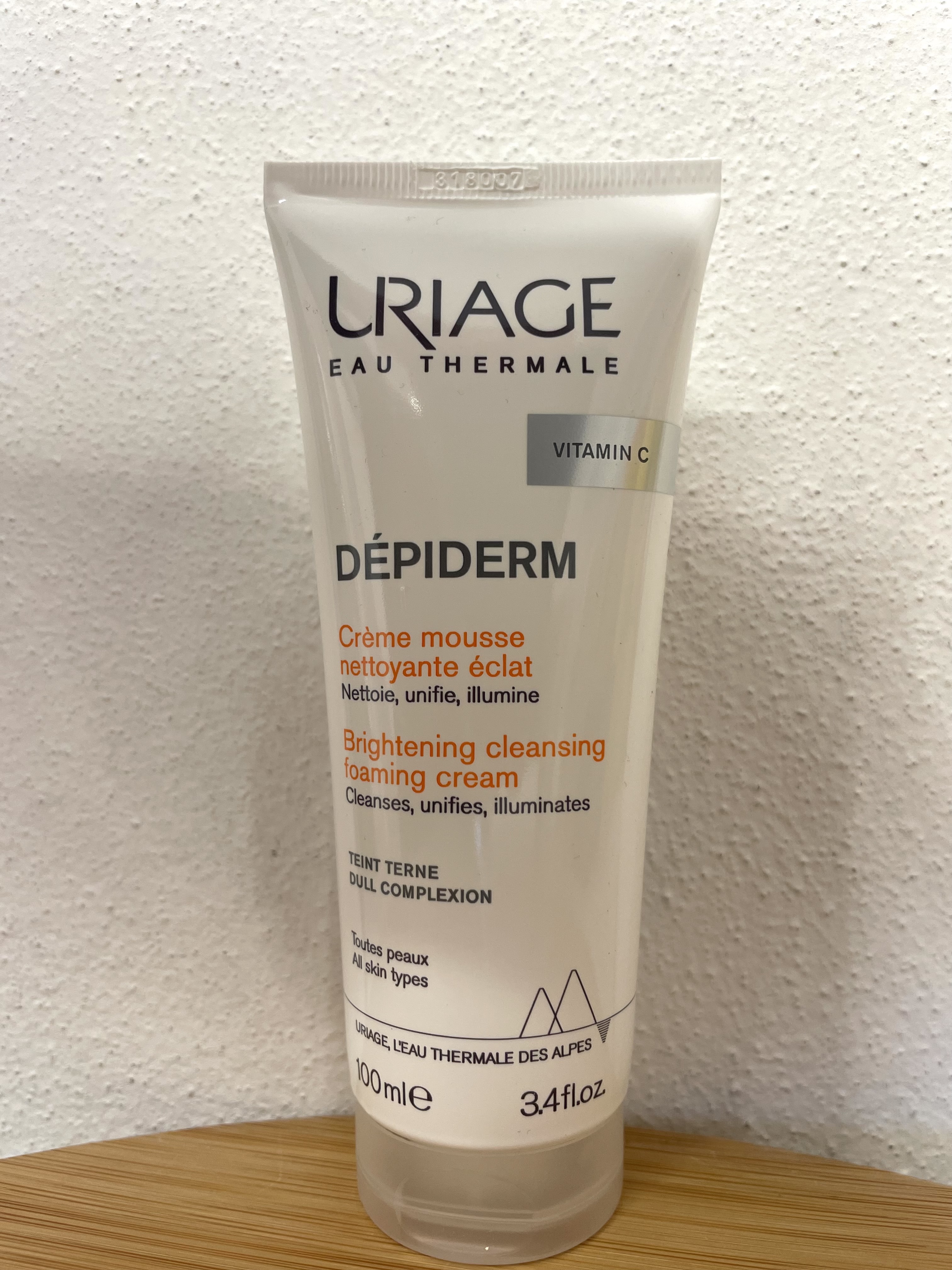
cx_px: 476
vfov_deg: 67.3
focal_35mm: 26
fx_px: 953
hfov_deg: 53.1
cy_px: 635
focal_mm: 4.2
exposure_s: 1/50
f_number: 1.6
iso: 64
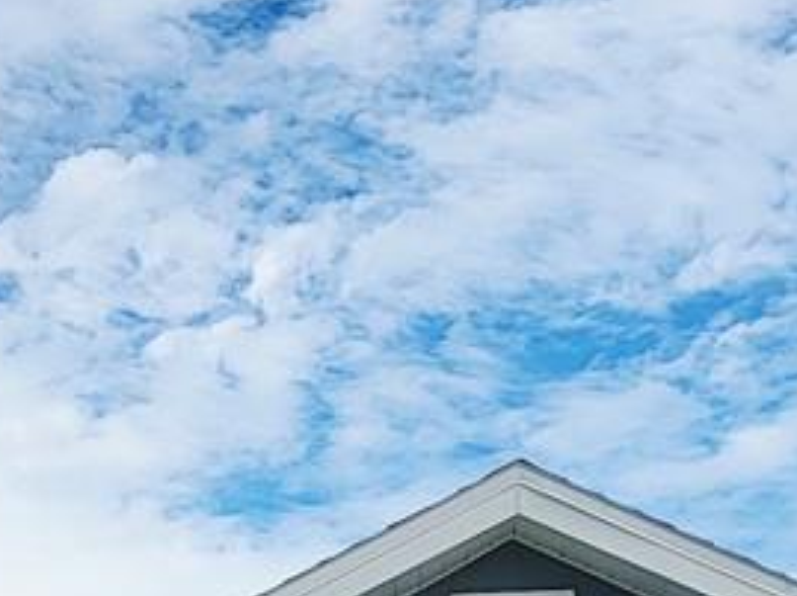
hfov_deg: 13.4
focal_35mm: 143
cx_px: -187
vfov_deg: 9.5
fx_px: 3288
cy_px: 1272
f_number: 1.8
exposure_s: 1/3354
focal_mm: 5
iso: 40
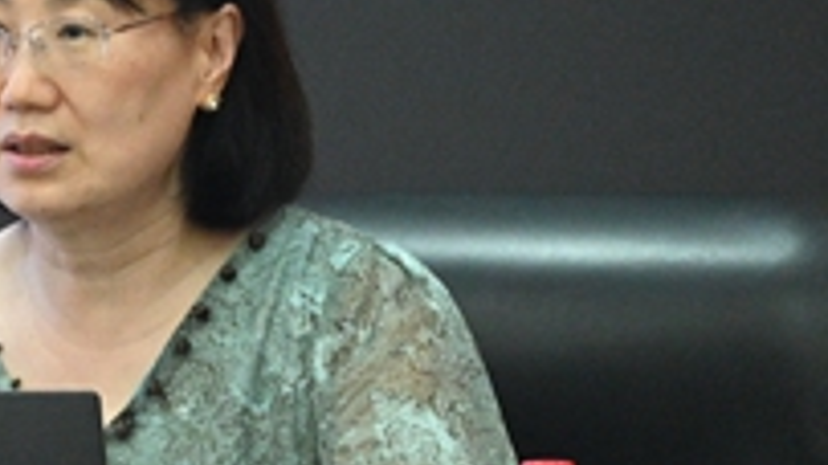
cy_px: 283
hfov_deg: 2.8
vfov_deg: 1.6
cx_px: -649
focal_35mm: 773
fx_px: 16966
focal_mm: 125
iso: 3200
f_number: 5.3
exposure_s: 1/45
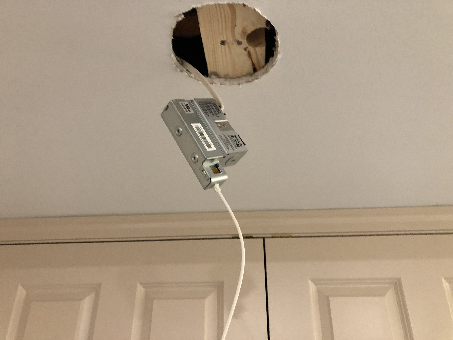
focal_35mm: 28
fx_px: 366
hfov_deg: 63.4
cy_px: 170
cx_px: 226
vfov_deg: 49.7
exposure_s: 1/9
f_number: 1.8
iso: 100
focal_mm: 3.99
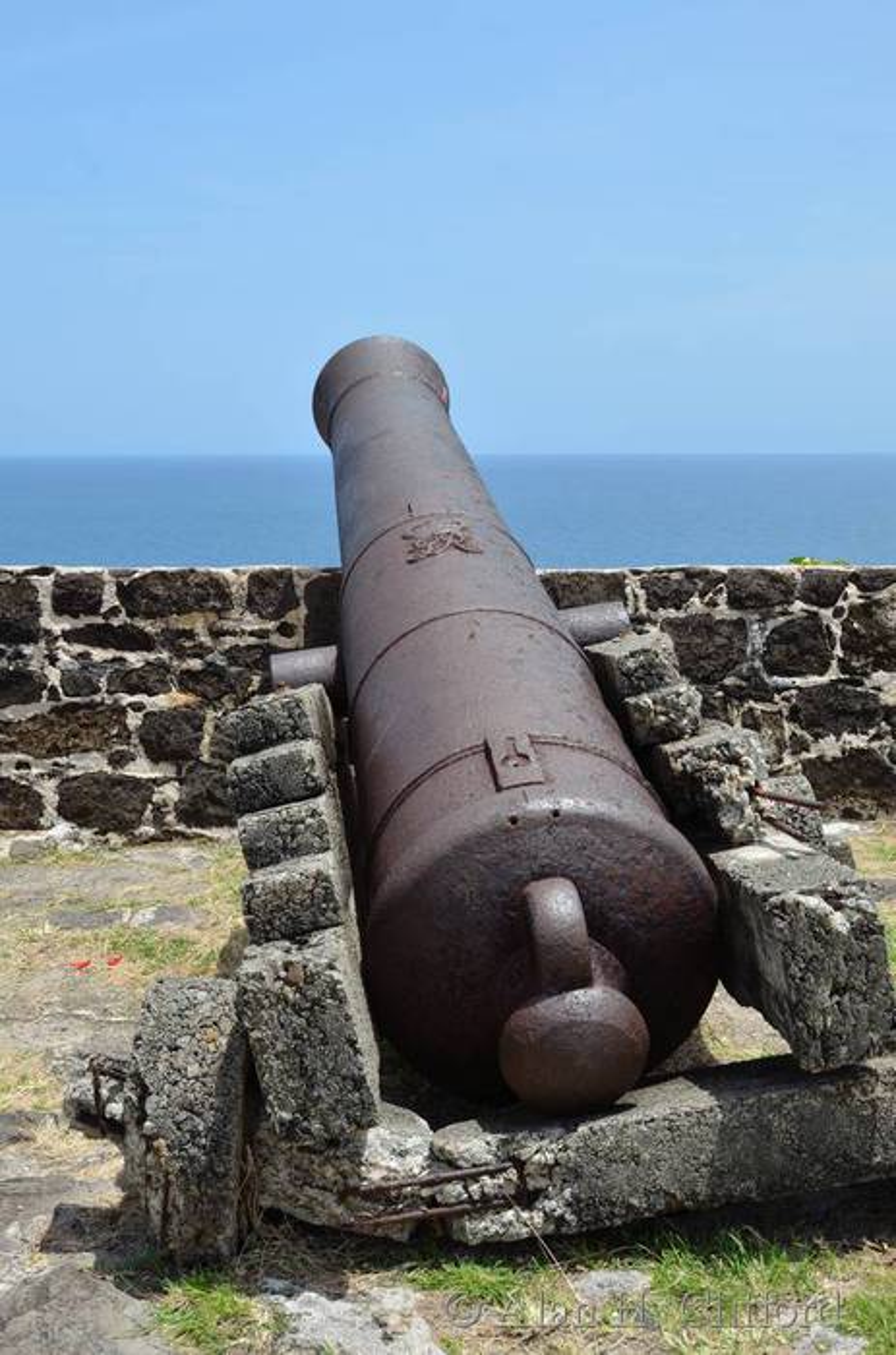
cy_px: 678
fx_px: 1802
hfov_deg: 27.9
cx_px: 448
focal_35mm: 48
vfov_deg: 41.2
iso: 125
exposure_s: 1/200
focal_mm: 32
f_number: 11
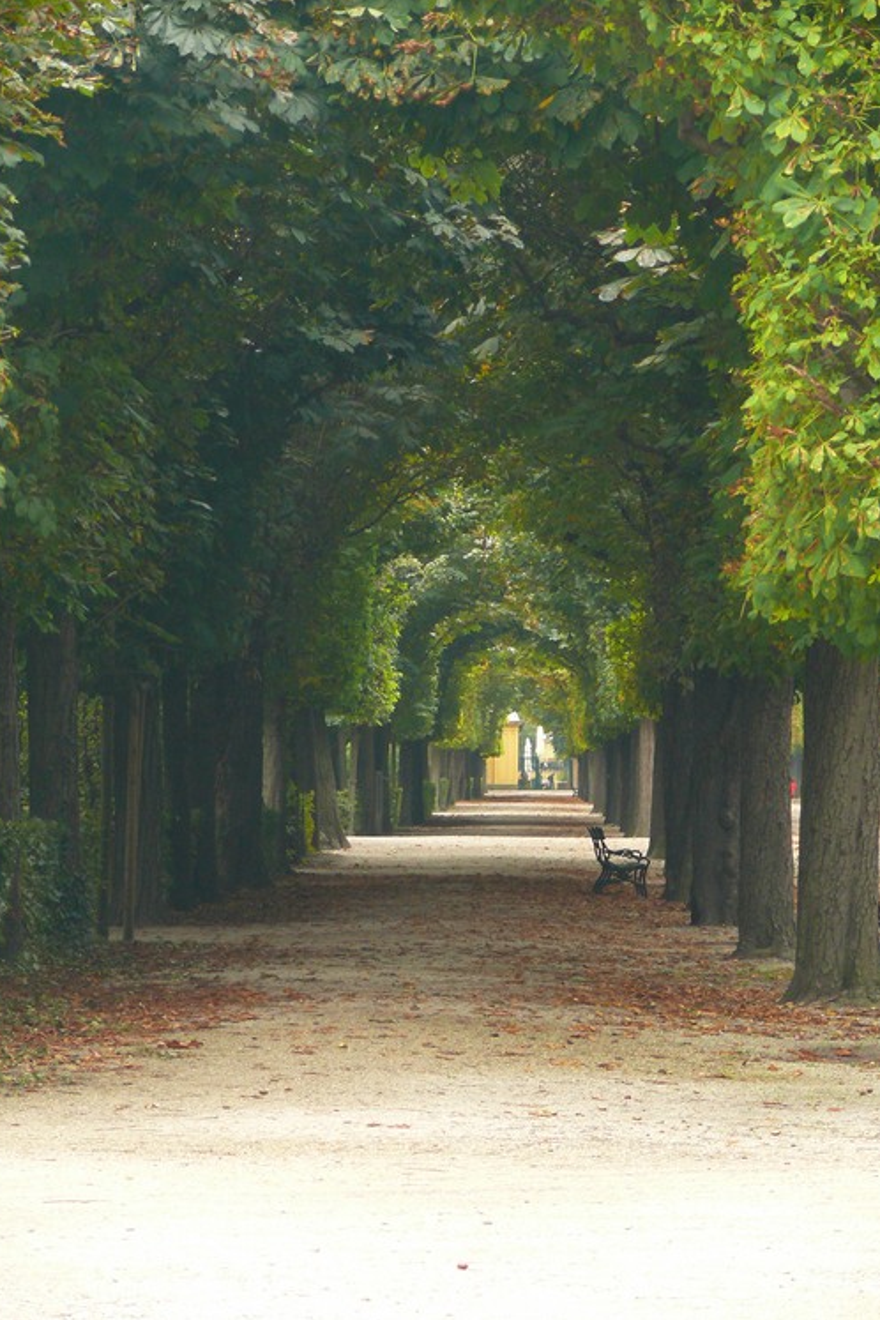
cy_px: 661
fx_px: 6123
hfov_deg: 8.2
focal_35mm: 167
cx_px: 442
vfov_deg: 12.3
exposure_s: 1/30
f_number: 3.6
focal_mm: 33.9
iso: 160
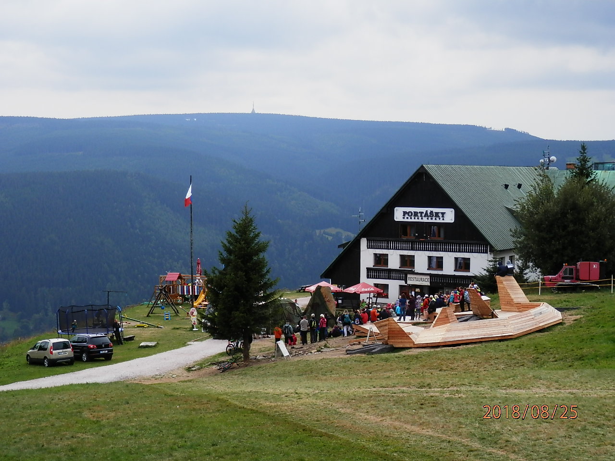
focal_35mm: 66
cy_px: 230
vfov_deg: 22.3
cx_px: 308
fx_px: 1173
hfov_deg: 29.4
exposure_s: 1/500
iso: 80
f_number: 4.4
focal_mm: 11.9
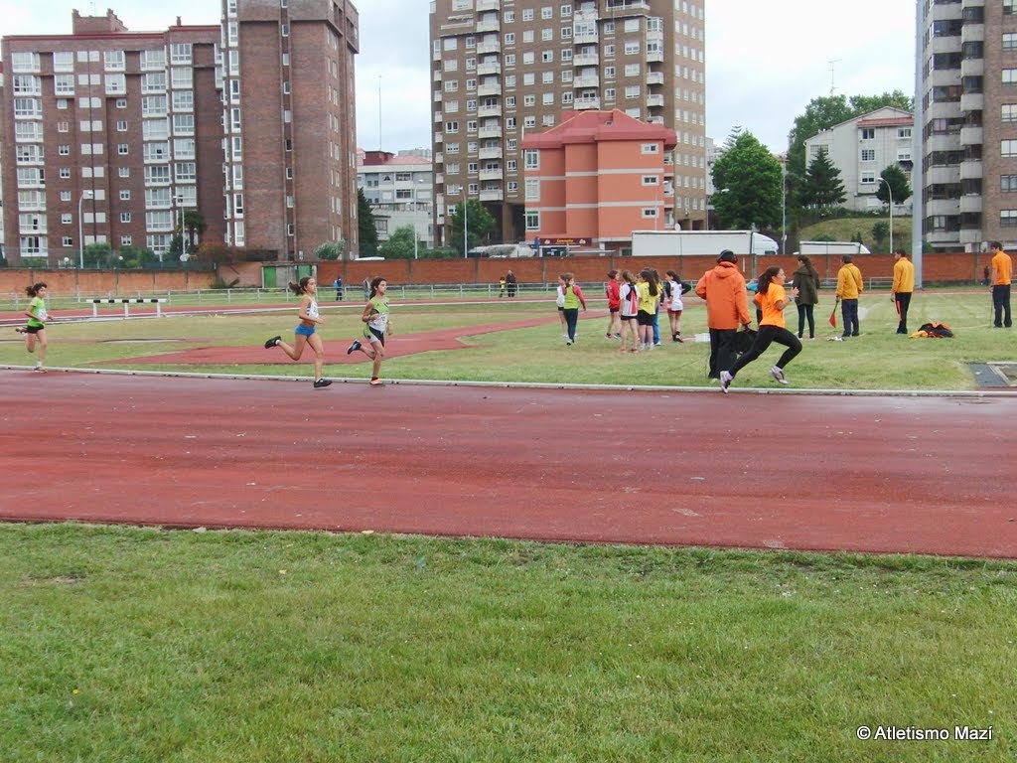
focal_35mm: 49
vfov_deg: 29.7
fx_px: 1440
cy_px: 382
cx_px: 508
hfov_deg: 38.9
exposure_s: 1/640
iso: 100
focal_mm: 8.7
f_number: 3.3
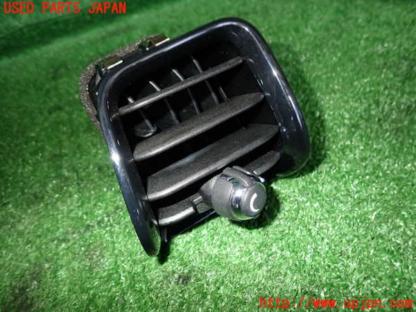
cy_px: 156
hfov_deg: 69.4
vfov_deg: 54.9
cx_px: 208
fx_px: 300
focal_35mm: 25
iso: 200
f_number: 5.6
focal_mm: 4.5
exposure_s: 1/30
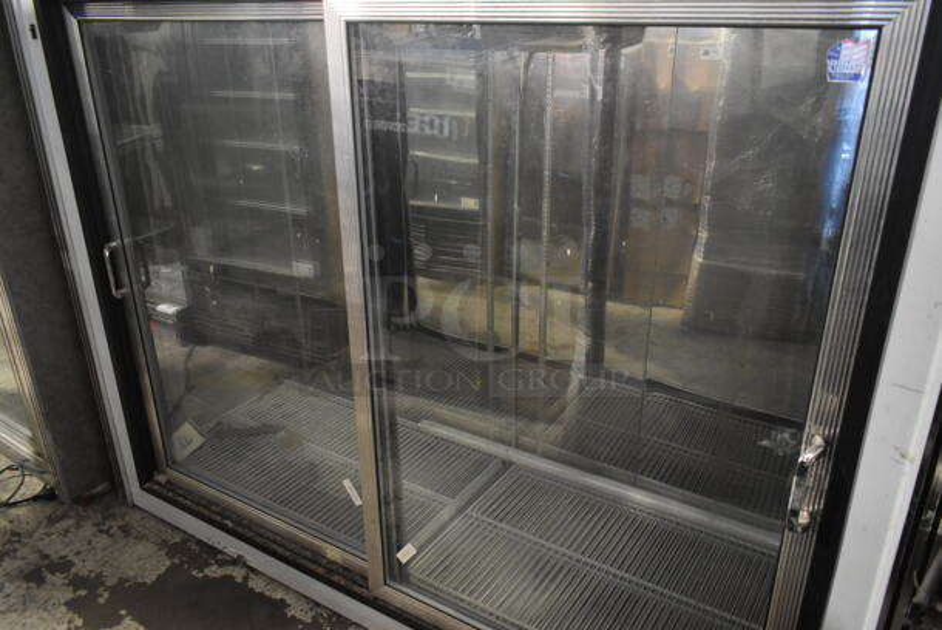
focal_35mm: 27
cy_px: 315
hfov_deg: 67.3
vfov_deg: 48.0
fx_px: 707
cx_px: 471
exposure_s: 1/25
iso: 3200
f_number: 3.5
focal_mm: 18
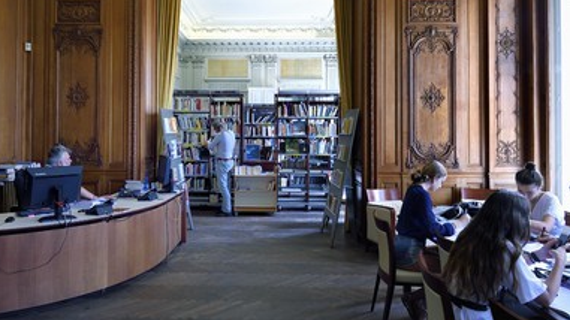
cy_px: 124
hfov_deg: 64.2
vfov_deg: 38.7
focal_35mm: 30
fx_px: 453
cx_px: 259
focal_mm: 26
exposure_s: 1/40
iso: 800
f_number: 8
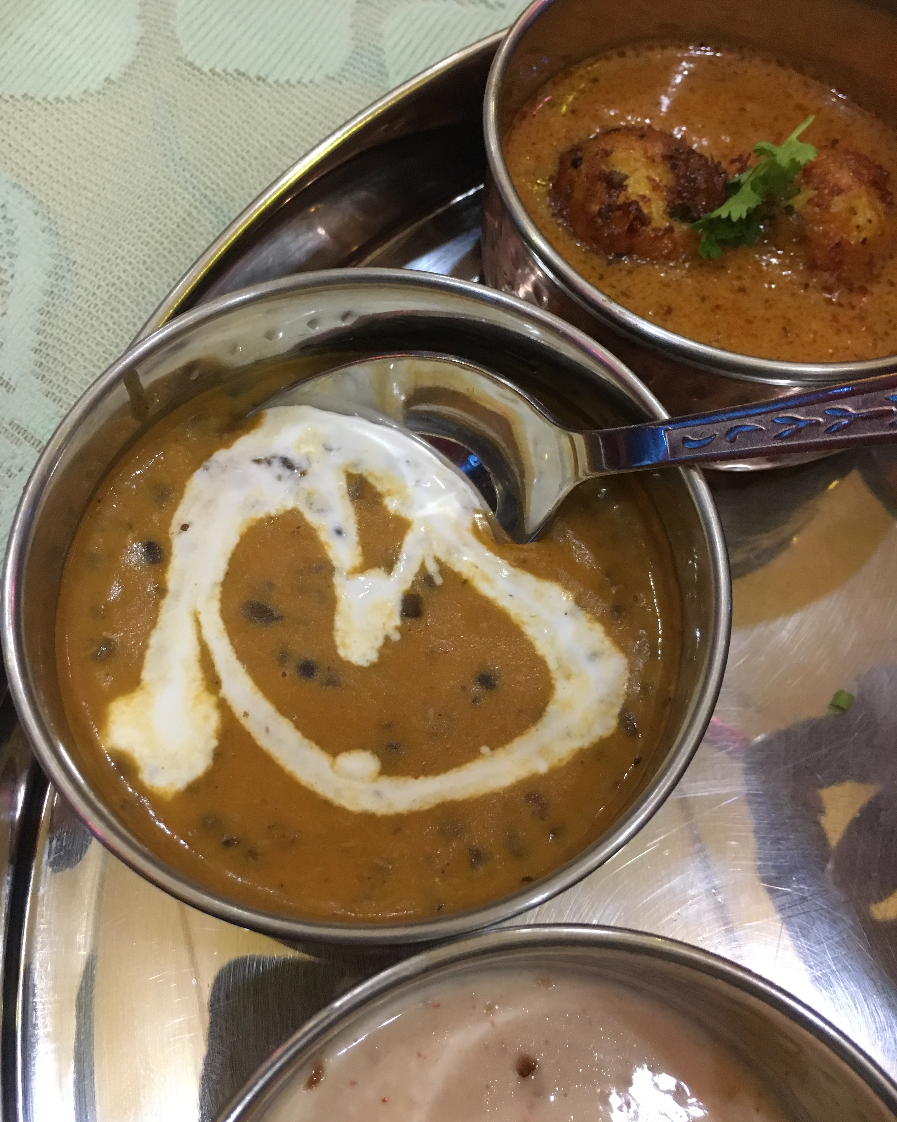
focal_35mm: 31
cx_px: 437
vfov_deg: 57.2
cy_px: 550
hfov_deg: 47.1
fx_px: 1029
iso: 250
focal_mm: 4.15
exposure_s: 1/25
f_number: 2.2
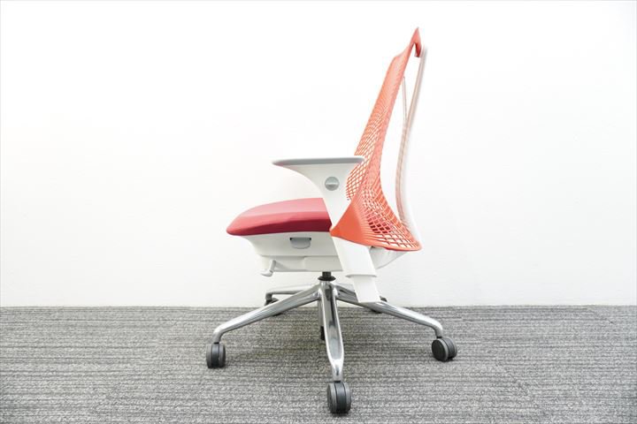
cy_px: 212
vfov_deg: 53.1
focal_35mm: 24
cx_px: 318
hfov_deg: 73.7
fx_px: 425
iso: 320
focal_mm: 16
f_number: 3.5
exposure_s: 1/30
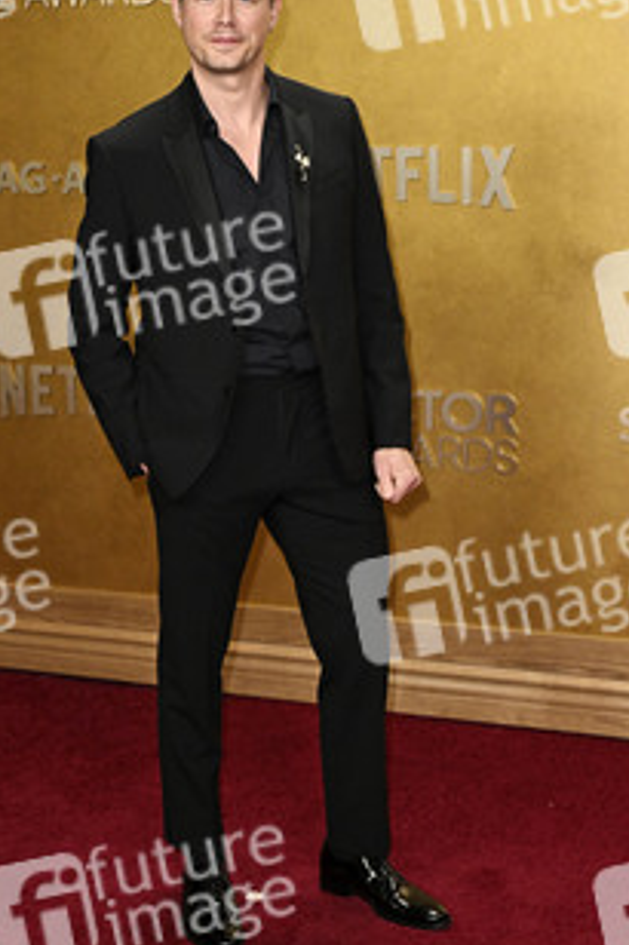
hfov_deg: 20.8
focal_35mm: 65
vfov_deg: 31.0
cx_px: 227
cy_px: 439
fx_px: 1705
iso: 2500
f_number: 5.6
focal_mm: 50
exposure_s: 1/320
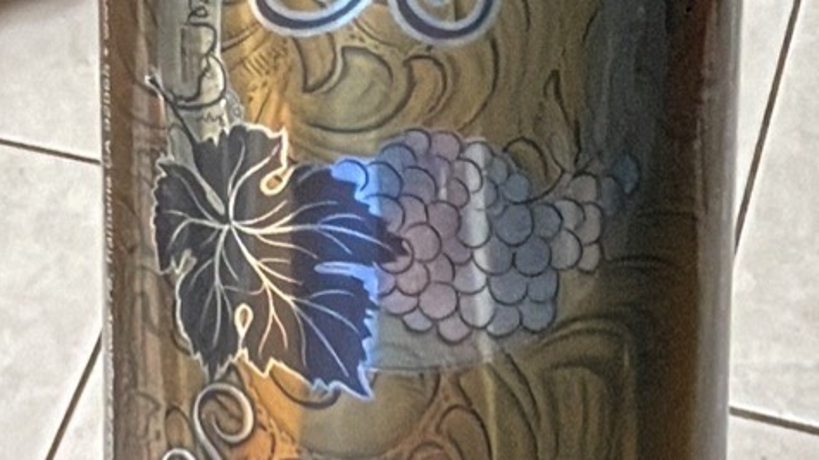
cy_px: 165
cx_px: 410
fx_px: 955
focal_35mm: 44
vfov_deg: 27.0
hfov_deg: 46.4
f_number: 2.4
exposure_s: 1/60
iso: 400
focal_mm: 1.54
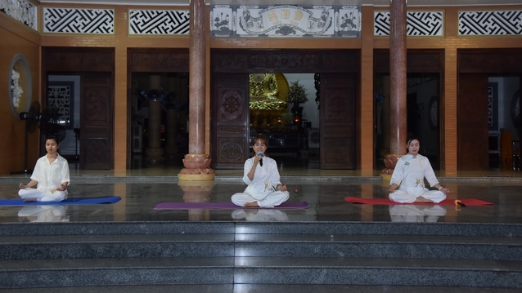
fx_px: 651
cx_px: 260
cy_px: 124
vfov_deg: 25.4
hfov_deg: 43.7
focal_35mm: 47
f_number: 4.5
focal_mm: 44
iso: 1600
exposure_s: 1/125
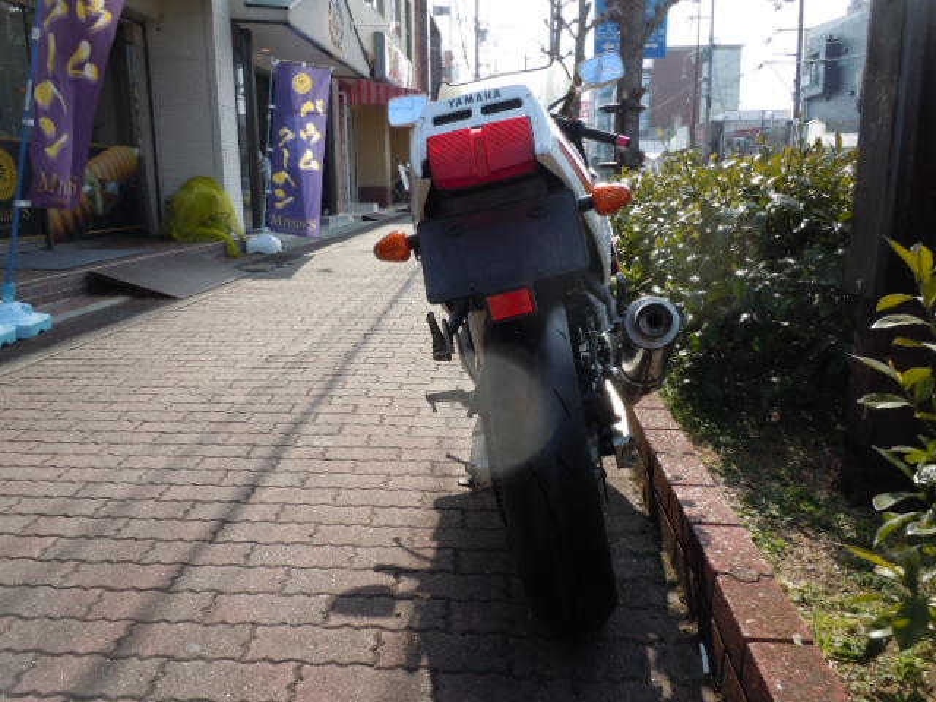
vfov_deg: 49.7
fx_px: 757
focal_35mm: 28
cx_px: 468
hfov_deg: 63.4
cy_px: 351
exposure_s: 1/400
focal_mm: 5
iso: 100
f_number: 3.7
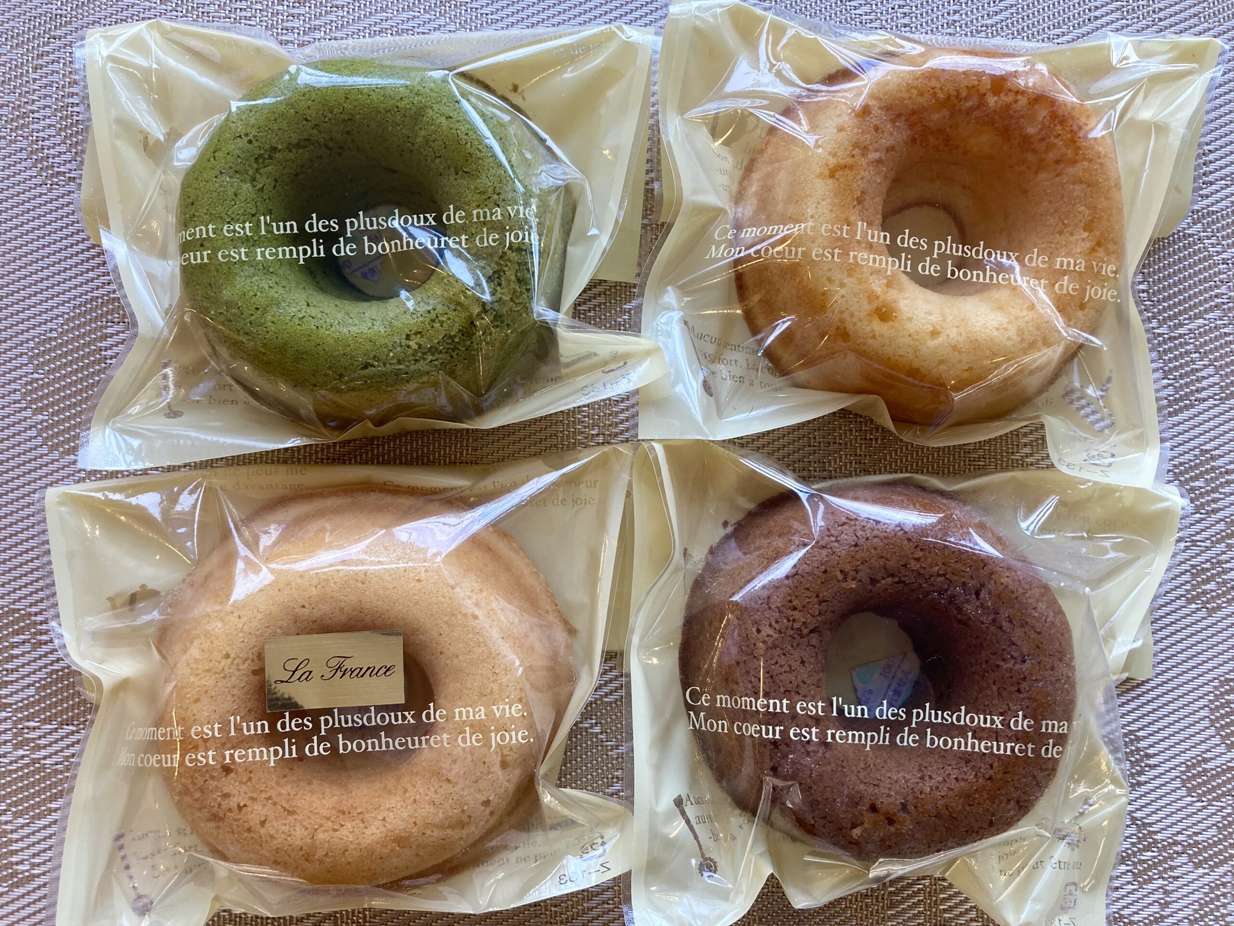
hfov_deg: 63.4
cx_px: 617
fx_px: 998
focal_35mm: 28
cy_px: 463
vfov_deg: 49.7
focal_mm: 3.99
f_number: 1.8
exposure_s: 1/100
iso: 64
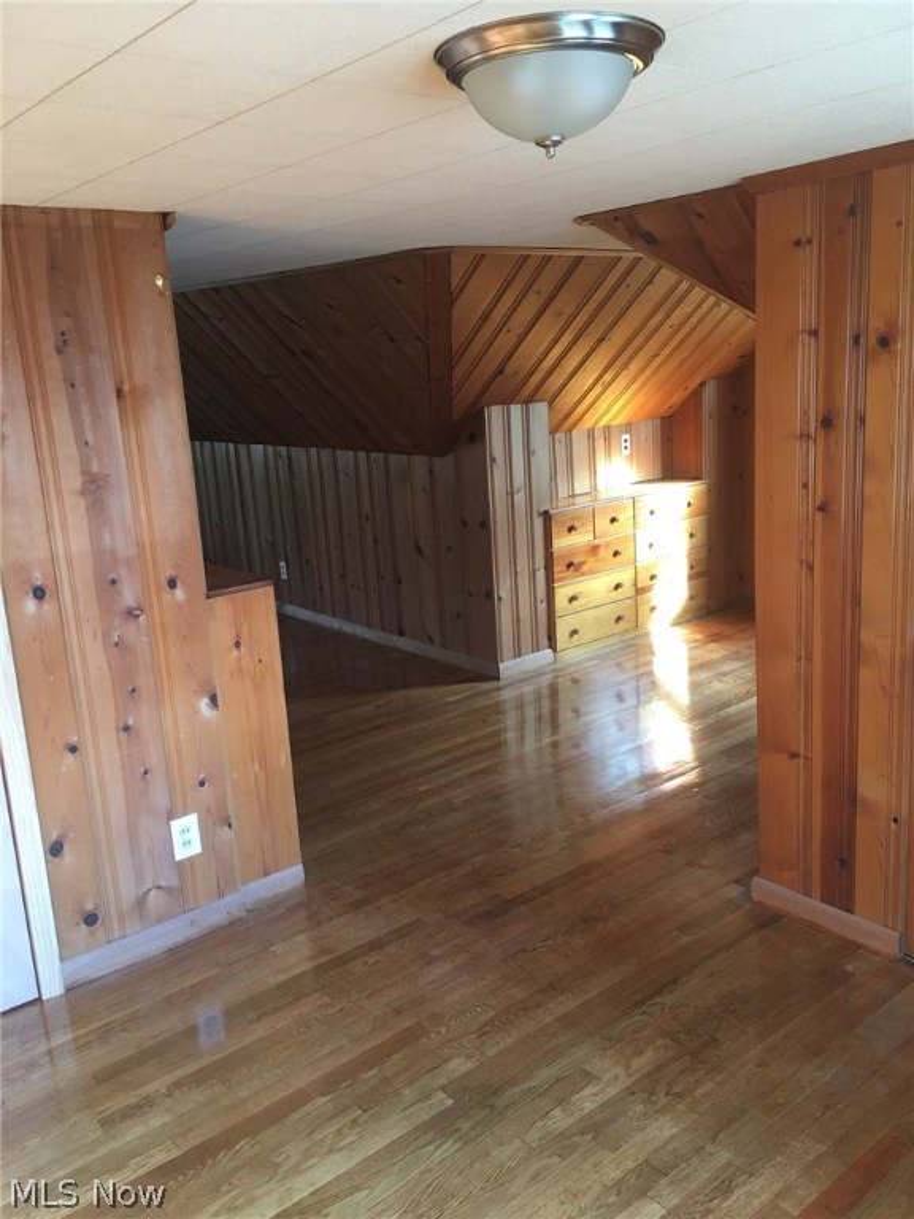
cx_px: 457
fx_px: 1021
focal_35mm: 29
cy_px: 610
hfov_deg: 48.2
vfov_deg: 61.7
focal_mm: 4.15
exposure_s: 1/15
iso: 40
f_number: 2.2
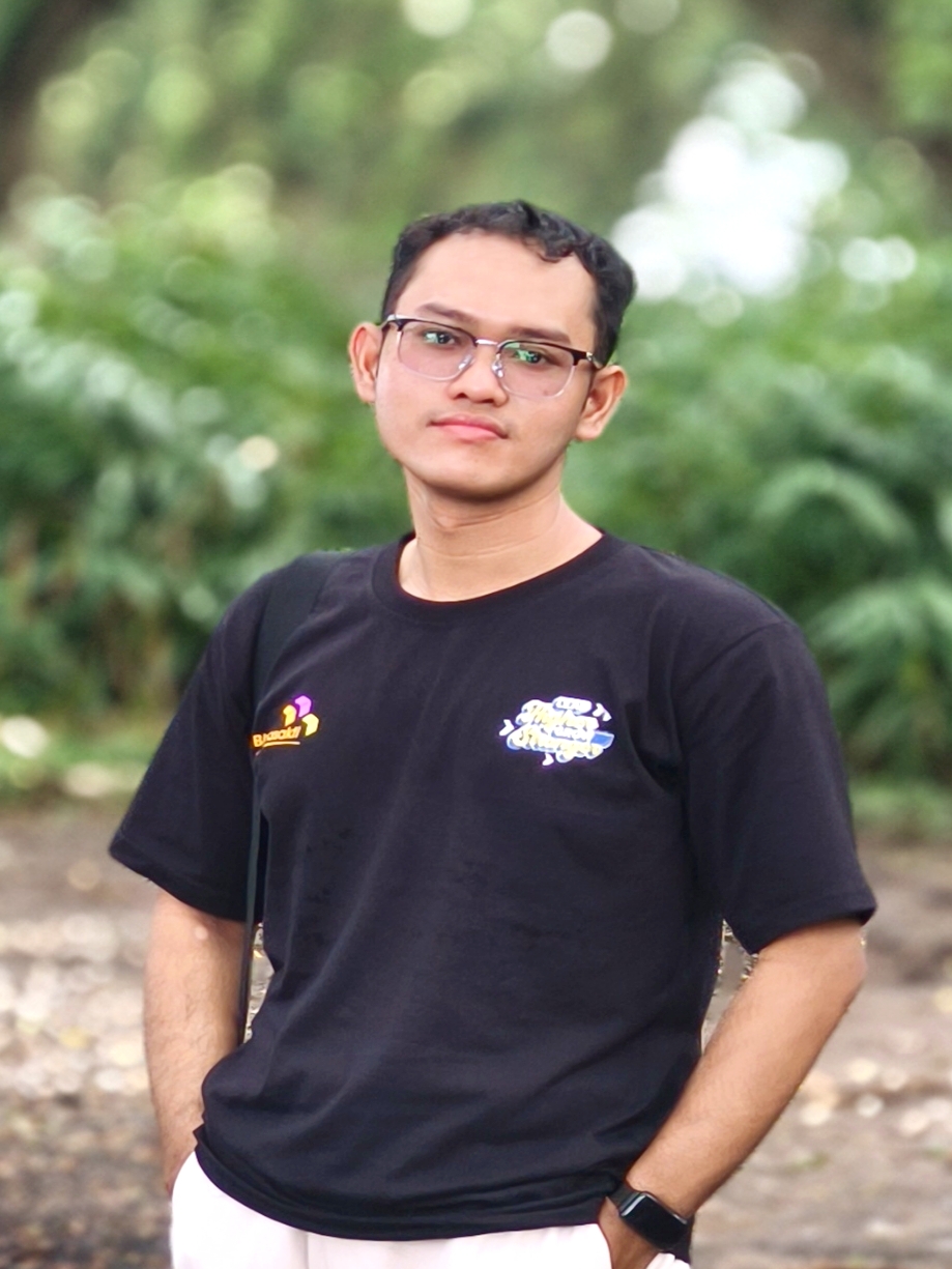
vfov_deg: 38.2
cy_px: 634
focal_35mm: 50
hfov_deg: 29.1
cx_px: 476
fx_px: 1833
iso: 500
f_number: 0.95
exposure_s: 1/100
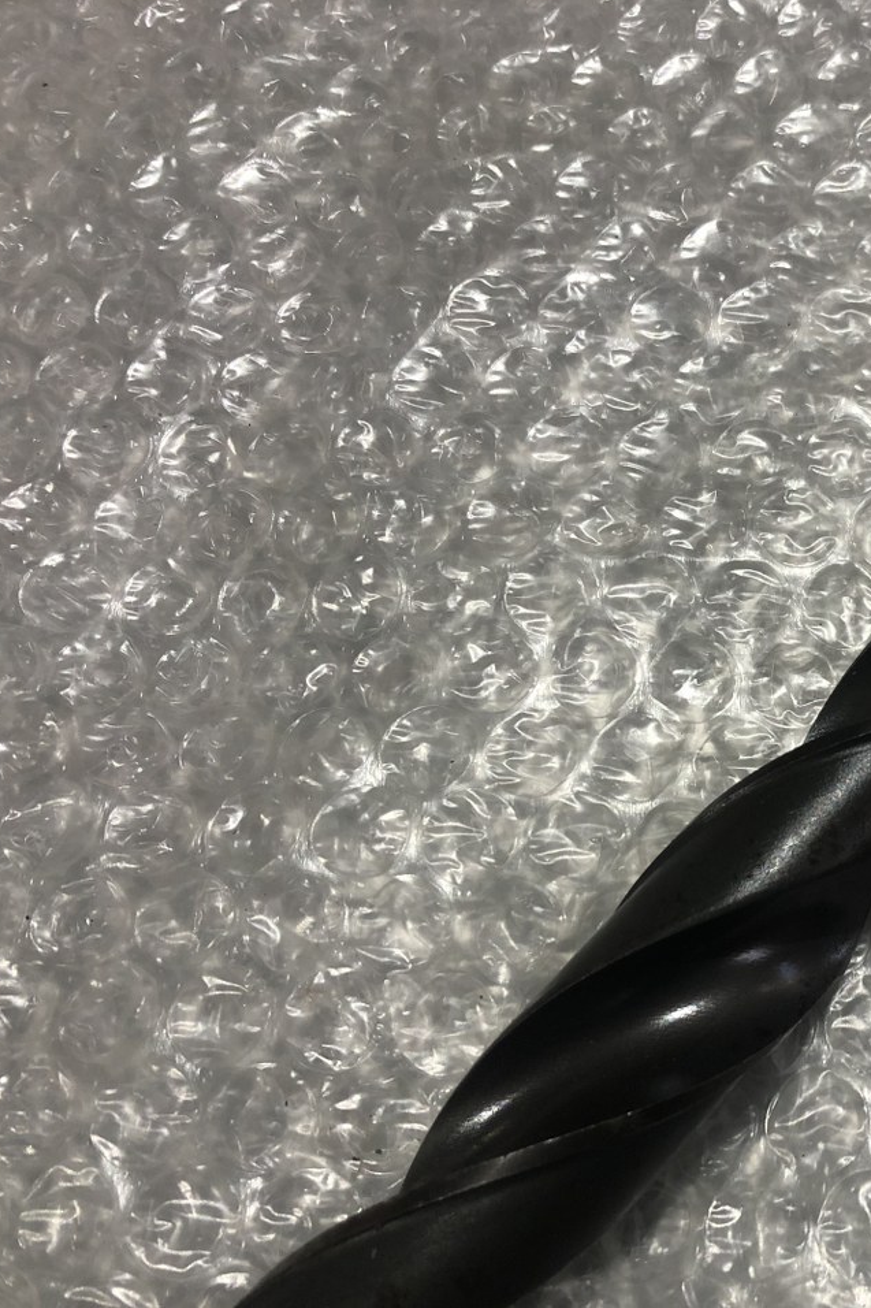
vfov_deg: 49.6
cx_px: 822
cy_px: 653
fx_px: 1416
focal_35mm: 39
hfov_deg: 32.1
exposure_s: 1/30
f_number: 1.8
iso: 40
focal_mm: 3.99
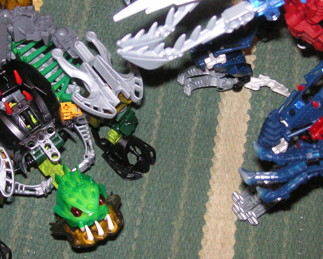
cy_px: 101
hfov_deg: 26.0
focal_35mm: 73
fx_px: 698
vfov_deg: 20.9
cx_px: 138
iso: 160
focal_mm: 6.1
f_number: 2.8
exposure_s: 1/45
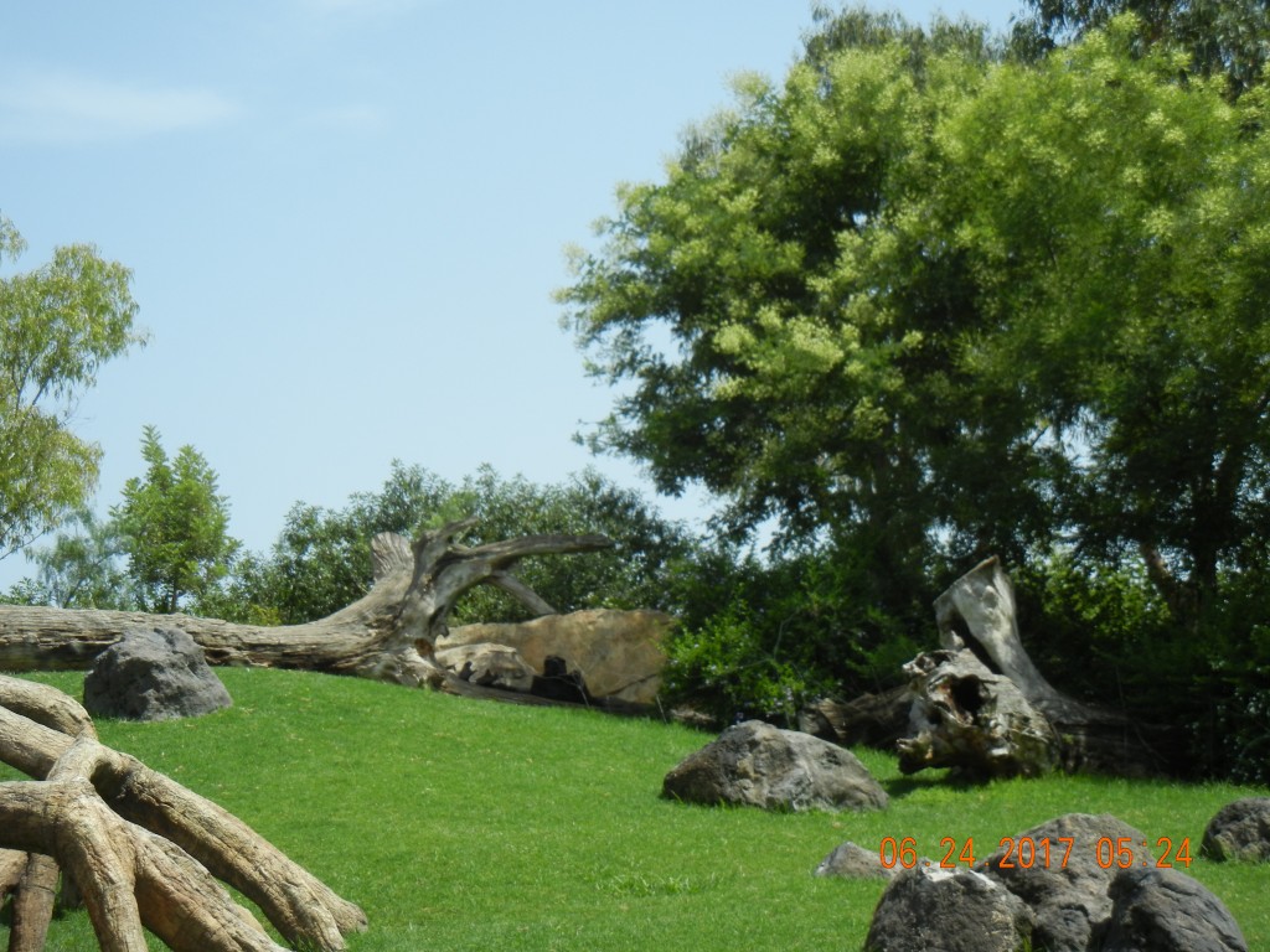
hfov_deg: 25.3
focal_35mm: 77
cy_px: 476
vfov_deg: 19.1
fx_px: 2825
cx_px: 635
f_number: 4.3
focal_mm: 13.9
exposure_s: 1/792
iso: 160
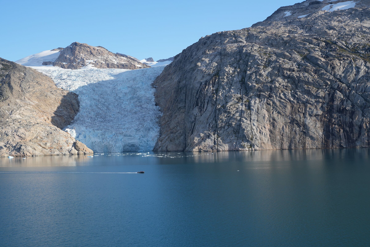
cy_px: 124
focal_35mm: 53
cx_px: 185
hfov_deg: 37.5
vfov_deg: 25.5
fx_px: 545
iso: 100
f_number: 9
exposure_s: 1/160
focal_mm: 53
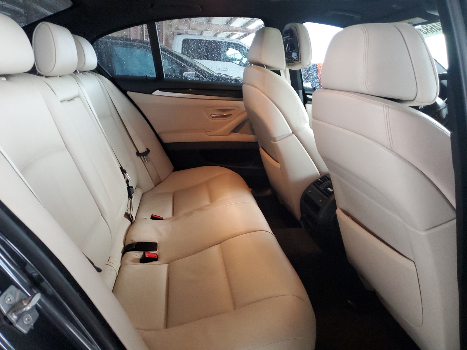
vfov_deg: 53.1
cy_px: 175
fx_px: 351
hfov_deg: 67.3
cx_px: 234
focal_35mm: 26
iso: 330
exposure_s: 1/40
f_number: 1.5
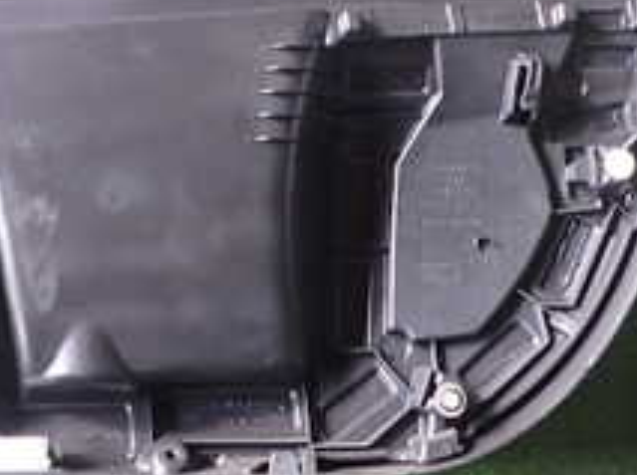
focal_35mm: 79
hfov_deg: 24.2
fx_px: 1451
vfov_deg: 18.2
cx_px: 99
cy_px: 3
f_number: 2.2
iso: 200
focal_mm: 5.05
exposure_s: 1/40
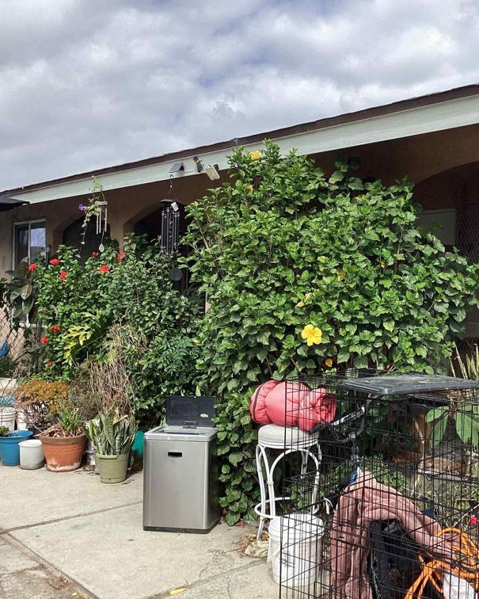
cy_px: 303
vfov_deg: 44.8
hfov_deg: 35.9
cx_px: 345
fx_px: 726
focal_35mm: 41
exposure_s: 1/840
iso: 25
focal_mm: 3.3
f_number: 2.4
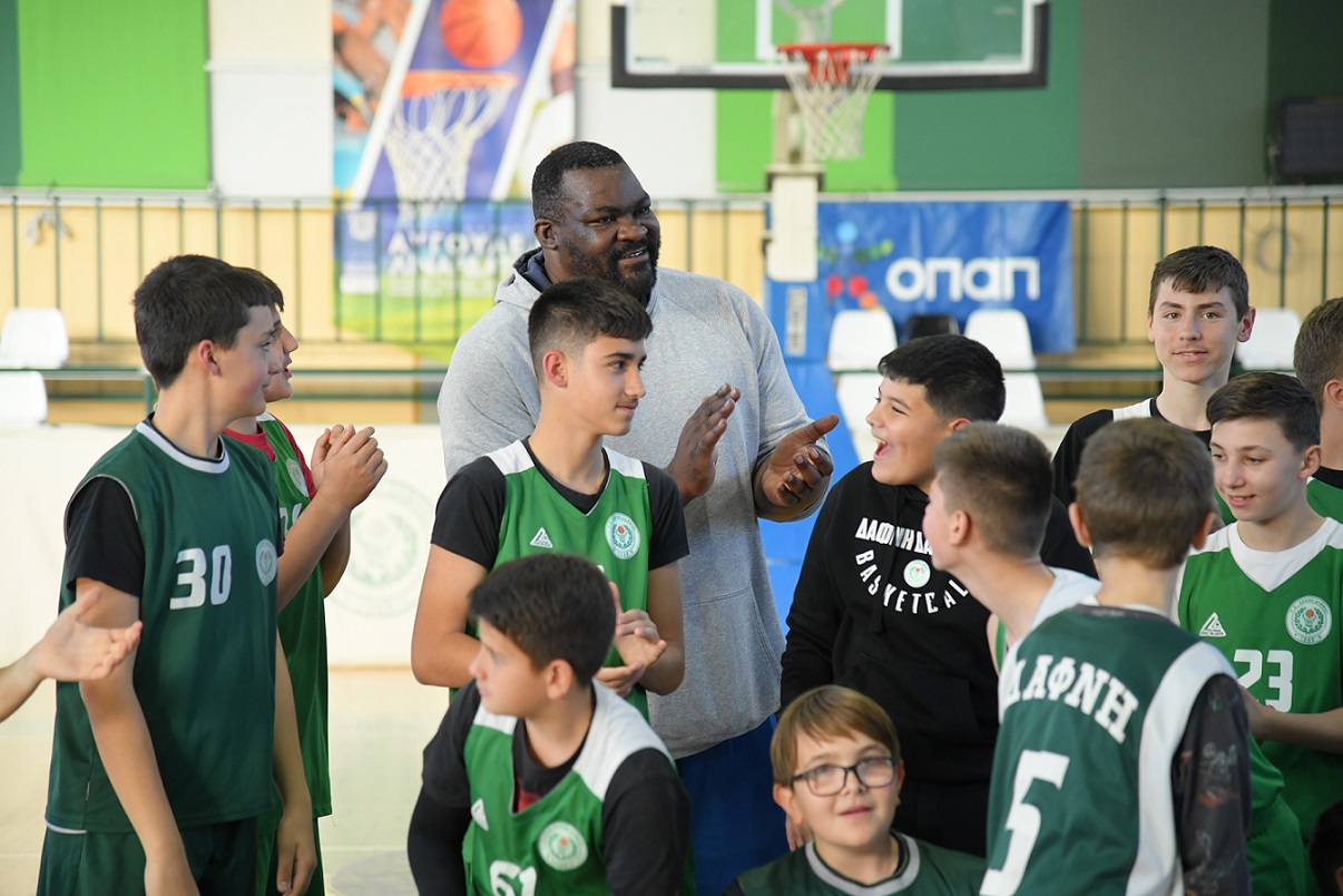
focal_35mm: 120
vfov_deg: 11.4
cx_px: 672
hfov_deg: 17.1
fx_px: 4476
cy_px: 448
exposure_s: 1/320
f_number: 4
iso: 2000
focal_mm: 120
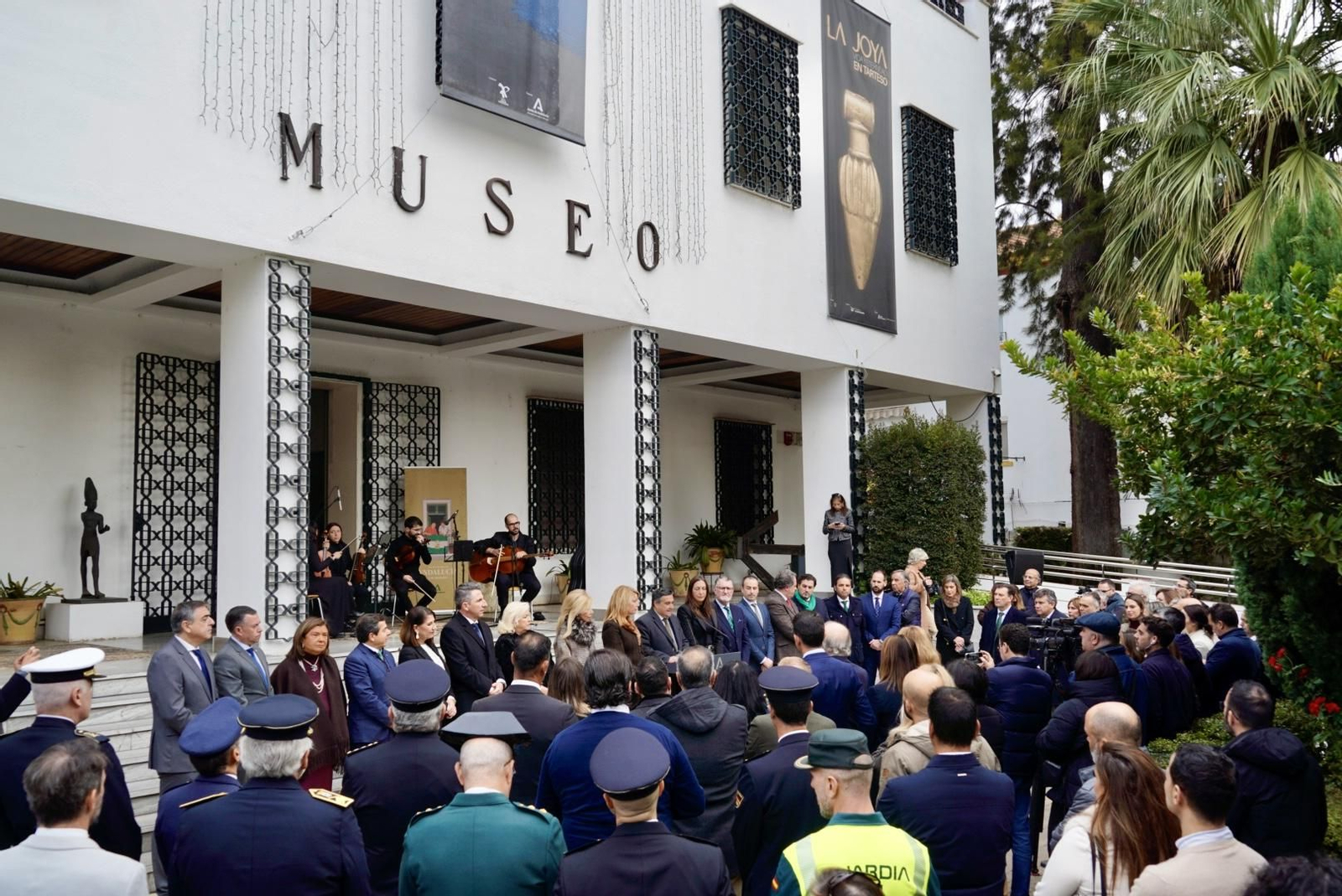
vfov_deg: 43.7
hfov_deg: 61.9
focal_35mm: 30
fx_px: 1119
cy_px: 448
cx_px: 671
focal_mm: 30
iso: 160
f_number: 8
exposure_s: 1/100
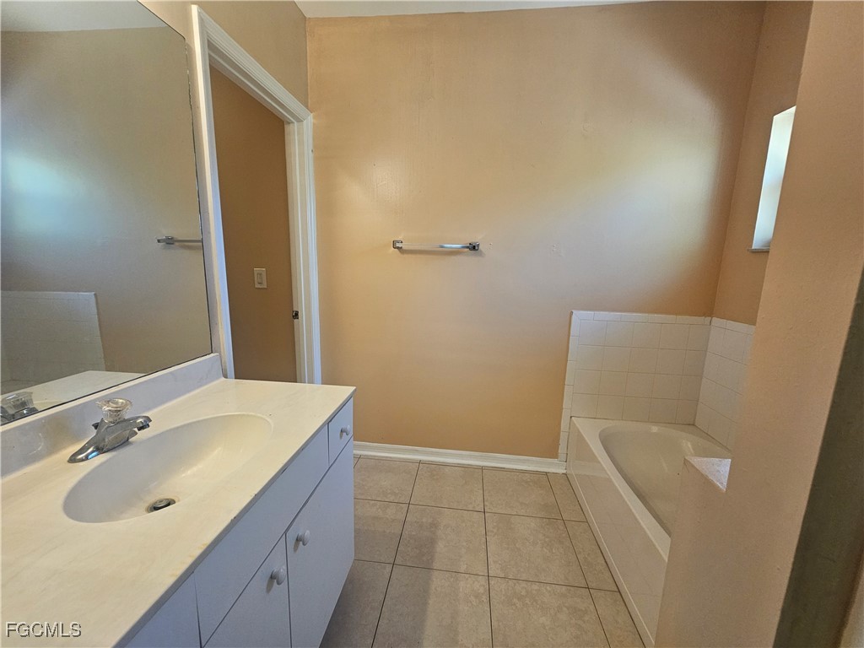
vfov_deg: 89.9
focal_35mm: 13
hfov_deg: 106.2
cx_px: 432
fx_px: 324
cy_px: 324
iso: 200
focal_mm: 2.2
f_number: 2.2
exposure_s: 1/60
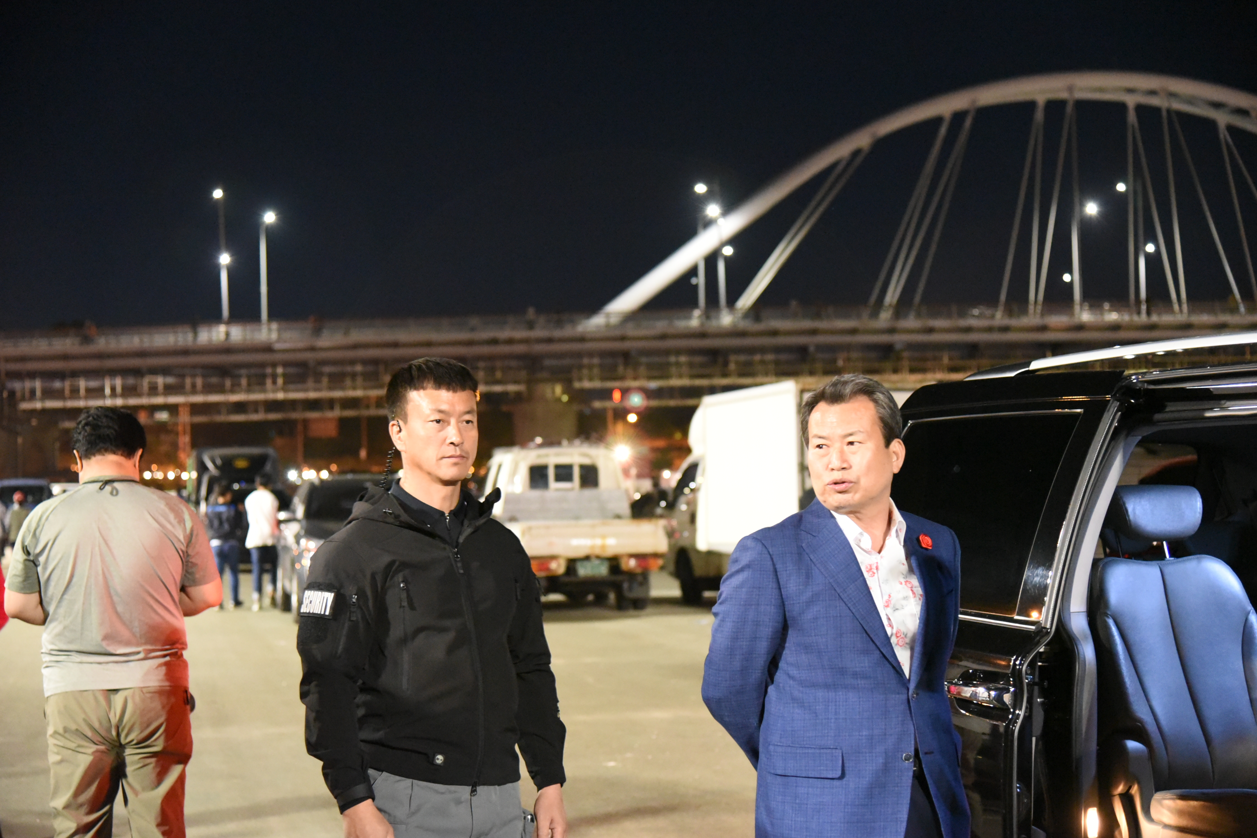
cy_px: 419
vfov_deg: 20.9
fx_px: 2269
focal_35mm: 65
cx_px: 628
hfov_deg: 31.0
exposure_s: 1/50
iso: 12800
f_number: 4
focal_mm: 65
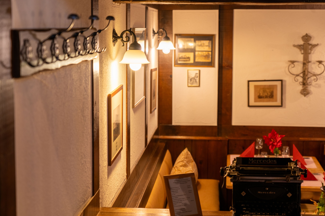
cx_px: 162
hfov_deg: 29.7
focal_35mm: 68
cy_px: 108
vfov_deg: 20.0
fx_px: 614
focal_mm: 68
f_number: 4
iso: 640
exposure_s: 1/5
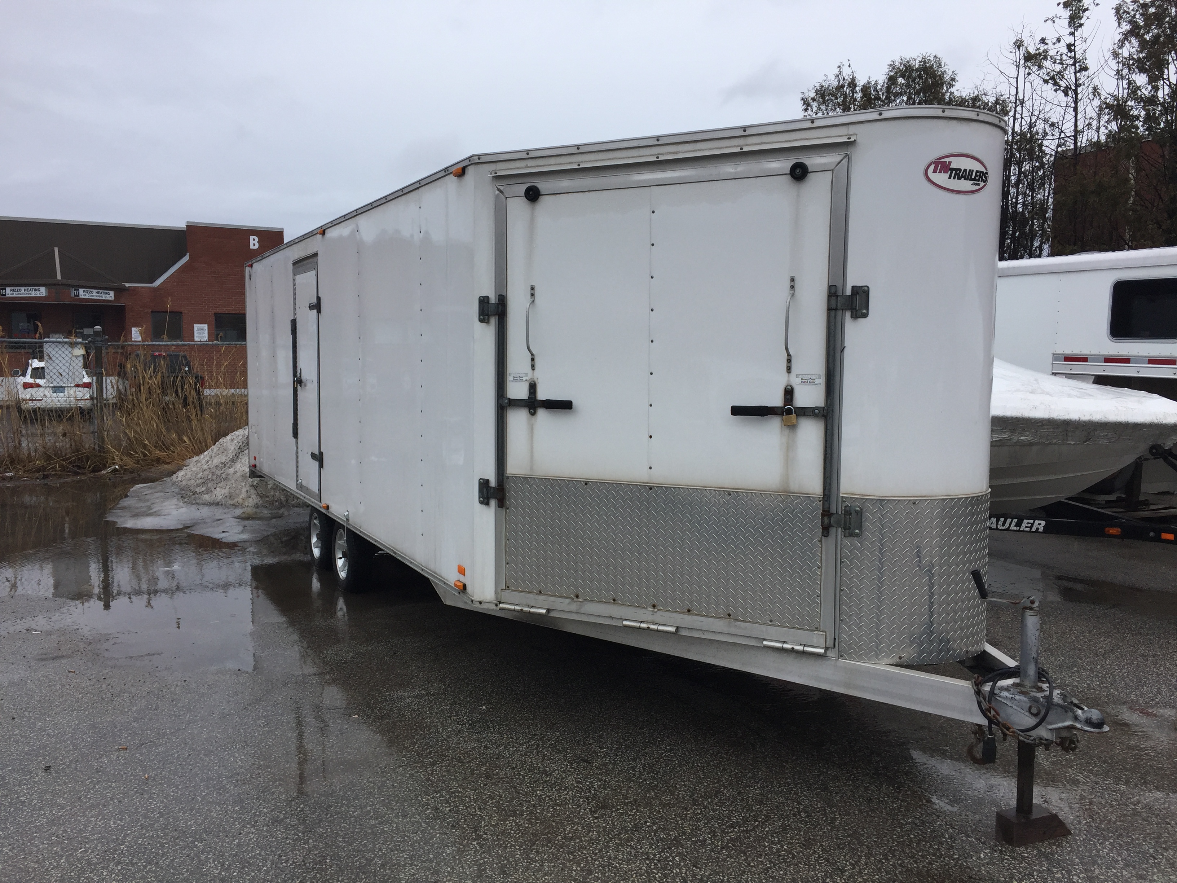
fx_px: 986
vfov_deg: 48.2
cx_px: 588
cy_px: 442
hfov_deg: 61.7
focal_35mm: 29
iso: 32
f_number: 2.2
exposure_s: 1/1199
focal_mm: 4.15
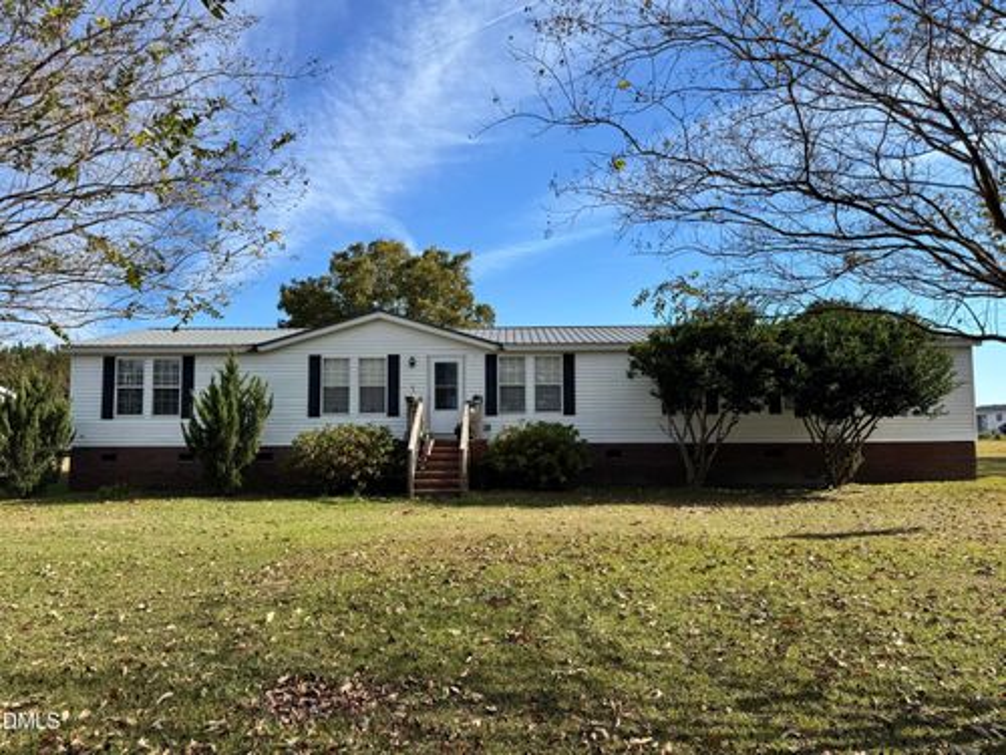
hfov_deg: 71.6
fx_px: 697
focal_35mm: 24
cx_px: 503
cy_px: 378
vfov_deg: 56.8
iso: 80
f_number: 1.78
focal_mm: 6.76
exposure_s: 1/4049
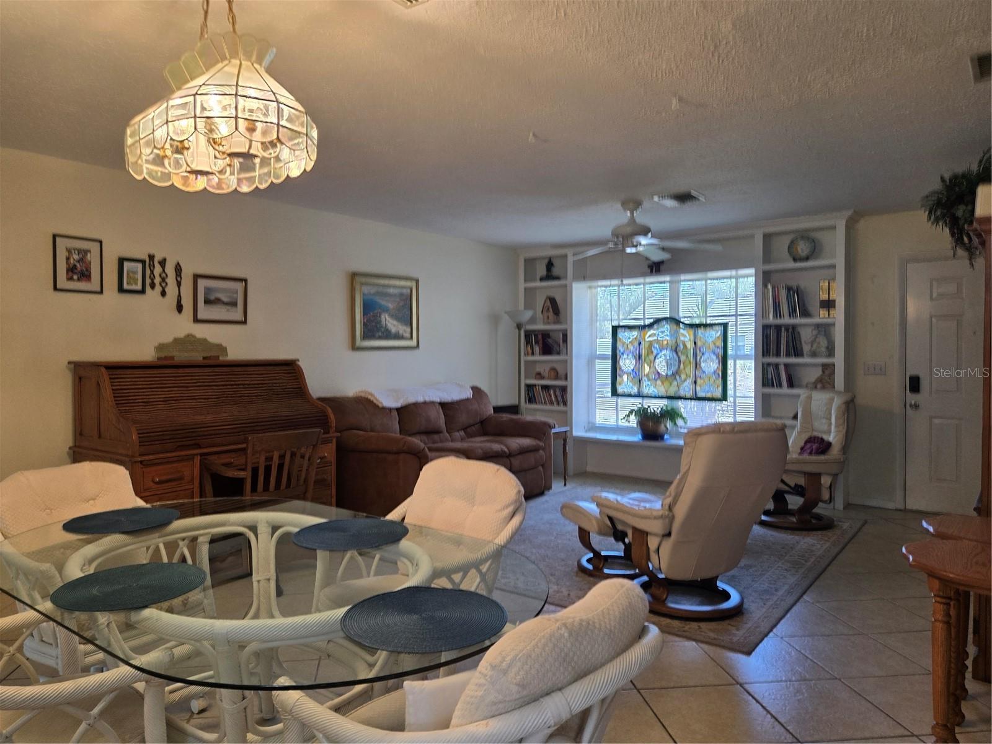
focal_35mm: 23
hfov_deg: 73.9
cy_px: 372
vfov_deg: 58.9
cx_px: 496
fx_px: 659
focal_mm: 5.4
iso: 100
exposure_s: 1/120
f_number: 1.8
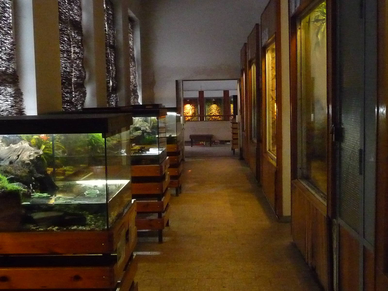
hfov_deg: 38.2
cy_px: 146
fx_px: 560
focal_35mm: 50
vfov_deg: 29.1
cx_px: 194
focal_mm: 5
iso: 800
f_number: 3.4
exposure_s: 1/30
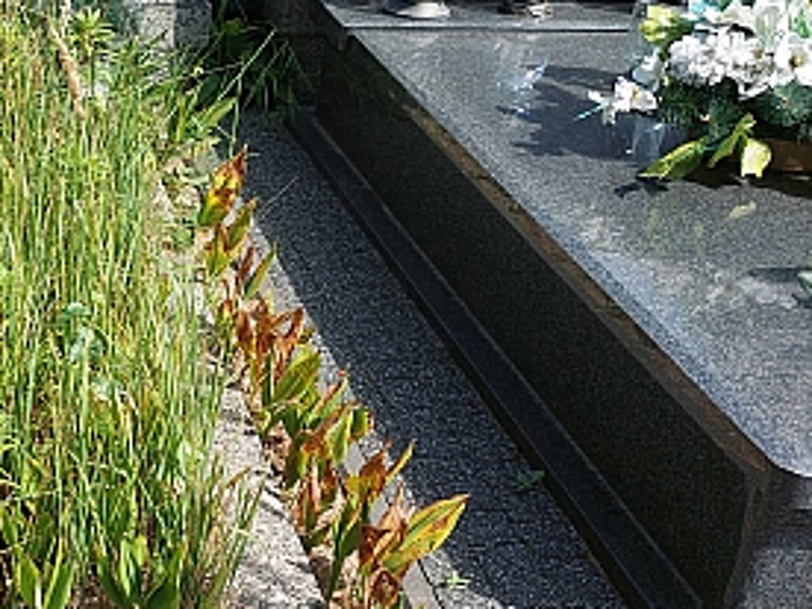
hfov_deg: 29.4
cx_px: -115
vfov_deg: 25.1
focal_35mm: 58
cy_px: 200
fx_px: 1361
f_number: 1.8
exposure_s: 1/860
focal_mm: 5.23
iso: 40
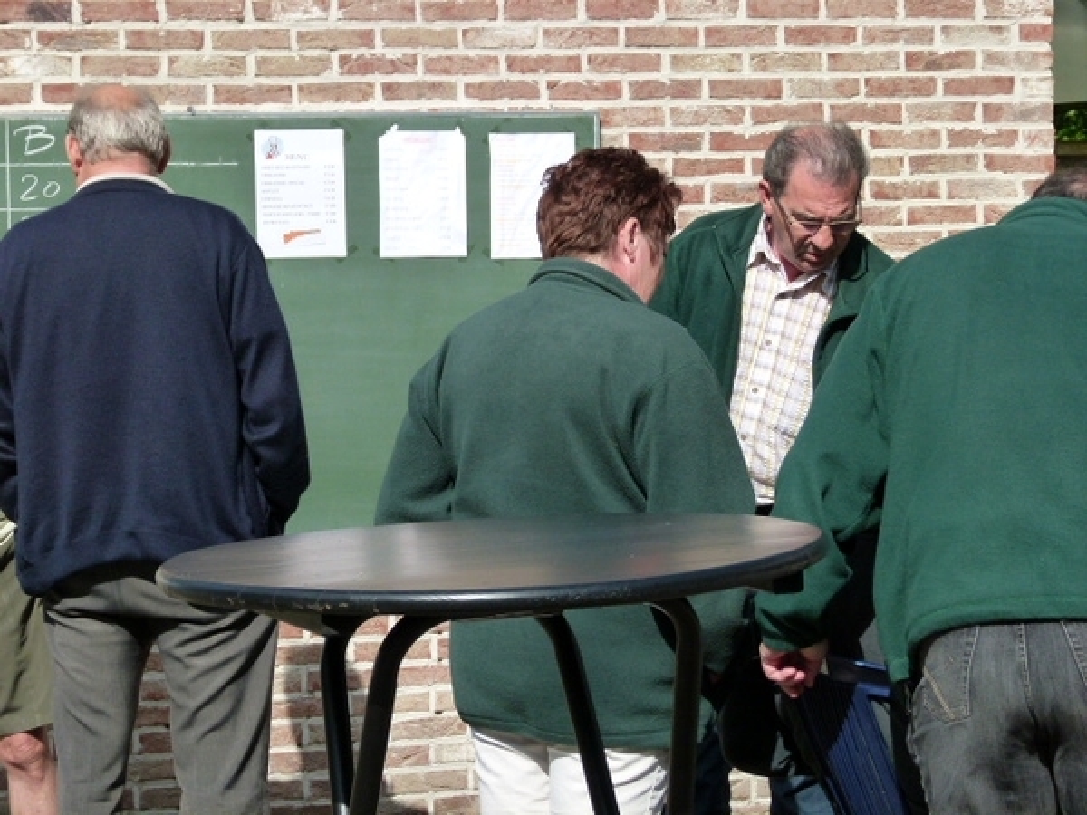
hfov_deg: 18.0
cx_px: 544
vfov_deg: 13.6
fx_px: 3423
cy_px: 408
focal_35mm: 109
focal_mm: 19.6
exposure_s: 1/800
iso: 160
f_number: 4
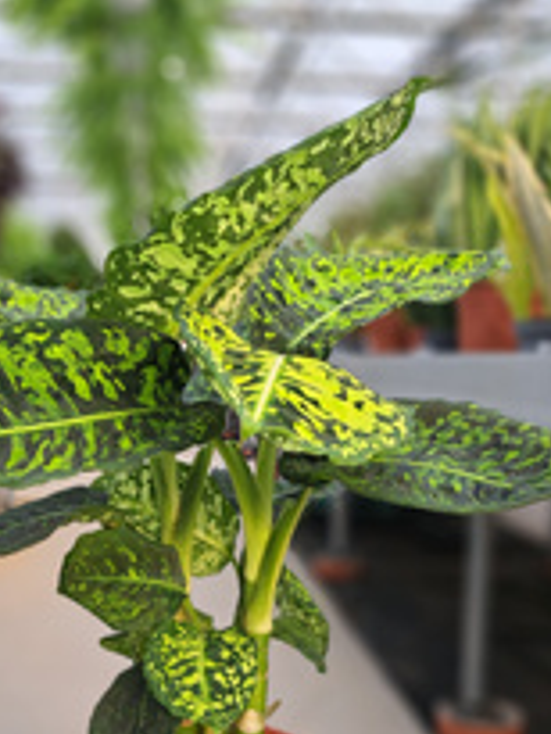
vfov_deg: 45.4
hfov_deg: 35.1
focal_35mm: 41
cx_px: 227
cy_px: 451
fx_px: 869
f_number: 1.8
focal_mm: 5.23
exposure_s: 1/161
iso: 50
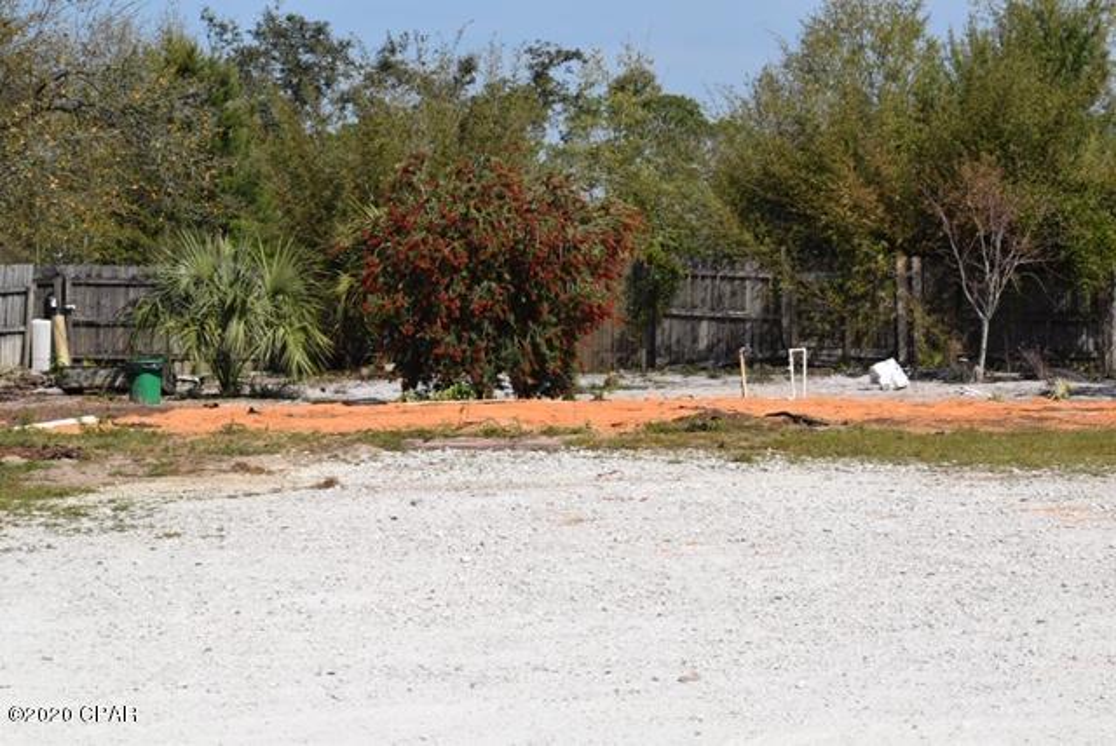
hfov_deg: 19.4
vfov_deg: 13.1
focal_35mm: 105
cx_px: 558
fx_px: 3258
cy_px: 373
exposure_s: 1/200
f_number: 13
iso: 100
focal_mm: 70
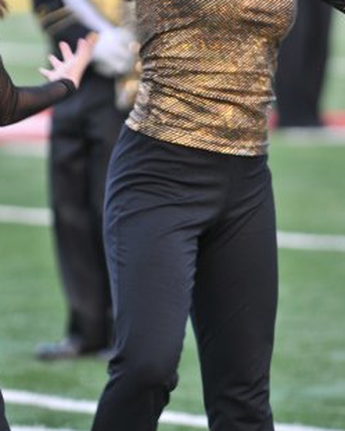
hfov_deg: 2.9
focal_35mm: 542
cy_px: 154
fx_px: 6914
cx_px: 238
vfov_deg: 3.6
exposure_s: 1/125
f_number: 2.8
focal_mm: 200
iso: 200
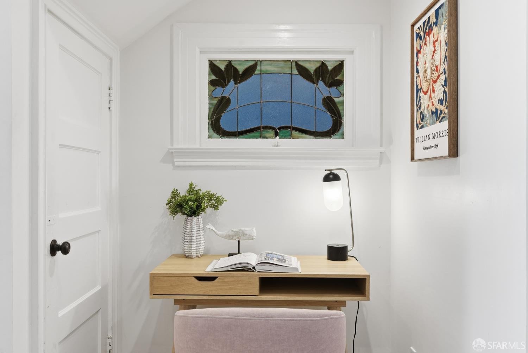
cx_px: 264
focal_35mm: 32
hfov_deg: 58.7
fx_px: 470
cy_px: 176
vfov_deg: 41.2
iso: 100
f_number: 8
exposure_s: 1/30
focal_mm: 32
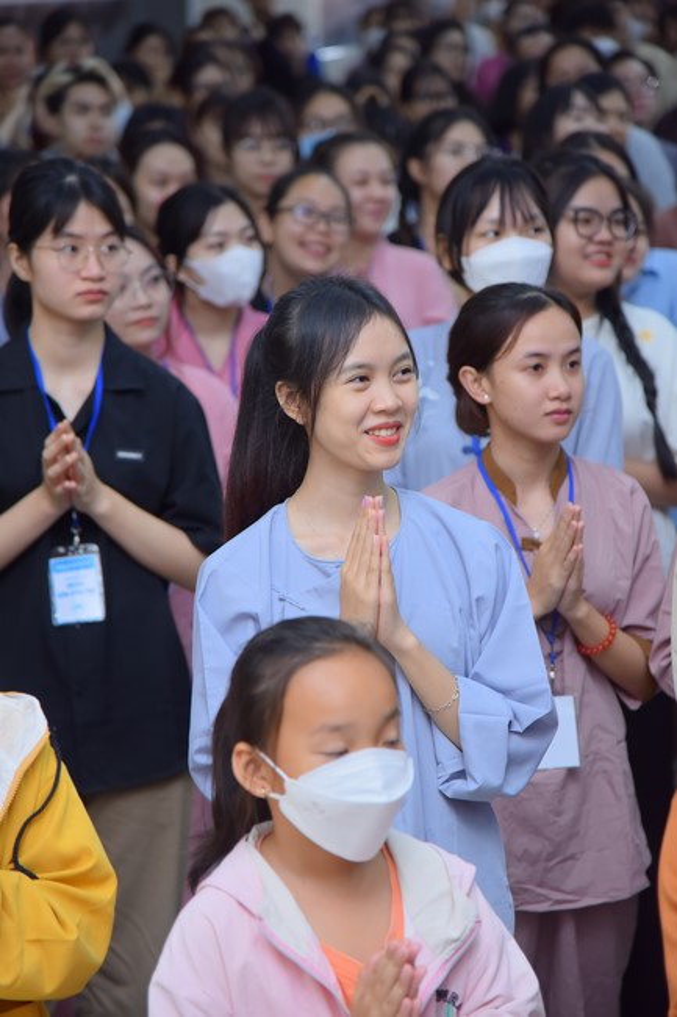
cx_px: 338
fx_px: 3387
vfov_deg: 17.1
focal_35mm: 120
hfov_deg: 11.4
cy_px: 508
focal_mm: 120
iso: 800
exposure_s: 1/125
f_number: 4
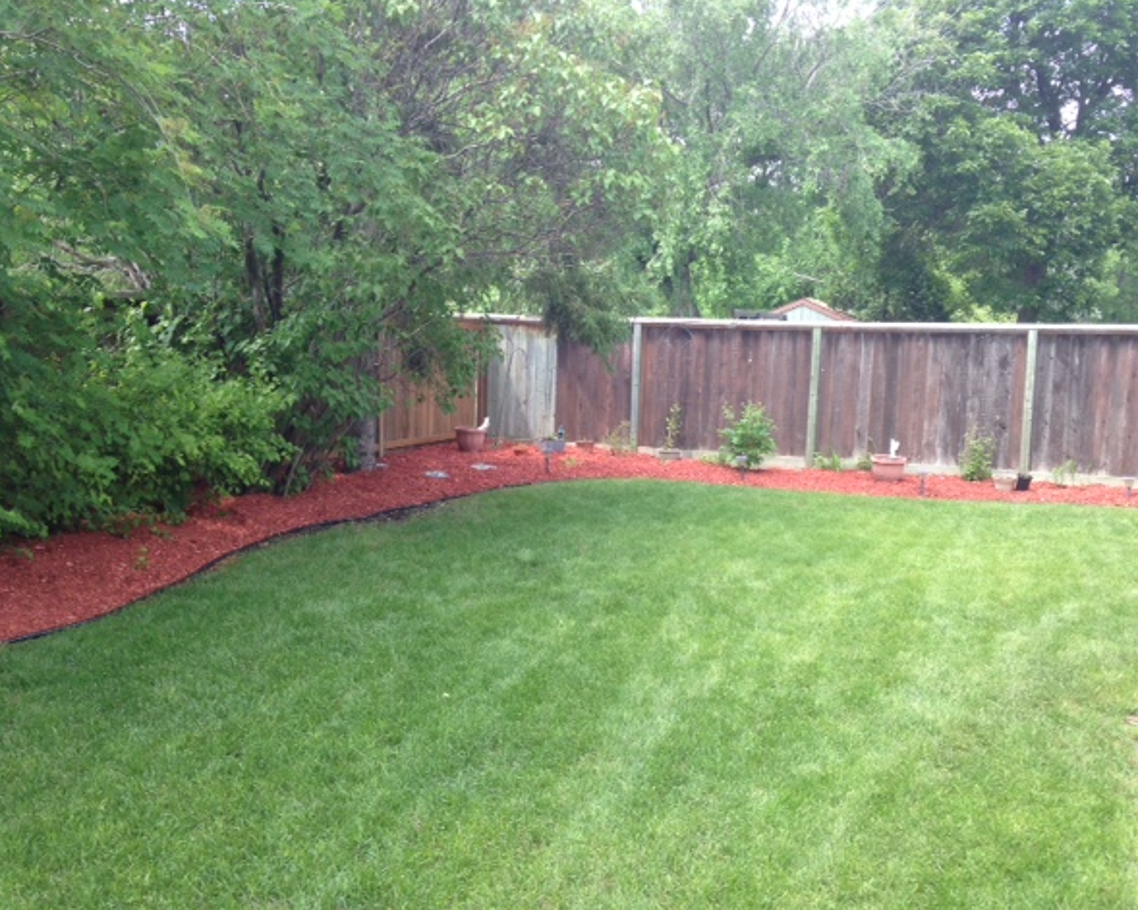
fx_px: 1179
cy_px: 454
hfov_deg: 51.5
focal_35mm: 35
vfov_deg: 42.2
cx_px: 607
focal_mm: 4.12
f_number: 2.4
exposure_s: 1/166
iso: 50
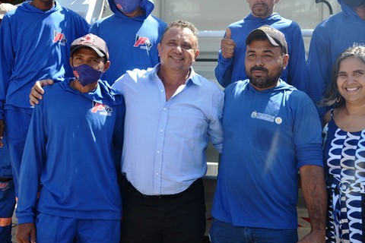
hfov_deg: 24.2
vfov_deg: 16.2
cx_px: 195
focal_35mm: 84
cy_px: 87
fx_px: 852
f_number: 7.1
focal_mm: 42
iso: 100
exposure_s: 1/200
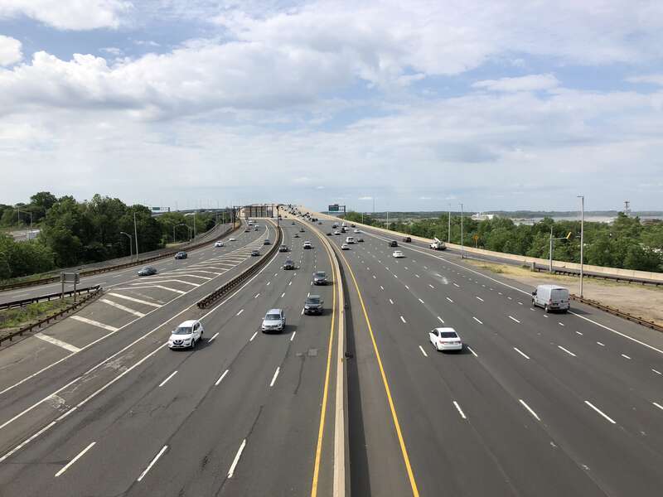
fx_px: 536
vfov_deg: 49.7
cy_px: 248
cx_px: 332
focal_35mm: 28
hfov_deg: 63.4
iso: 20
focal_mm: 4
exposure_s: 1/3247
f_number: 1.8
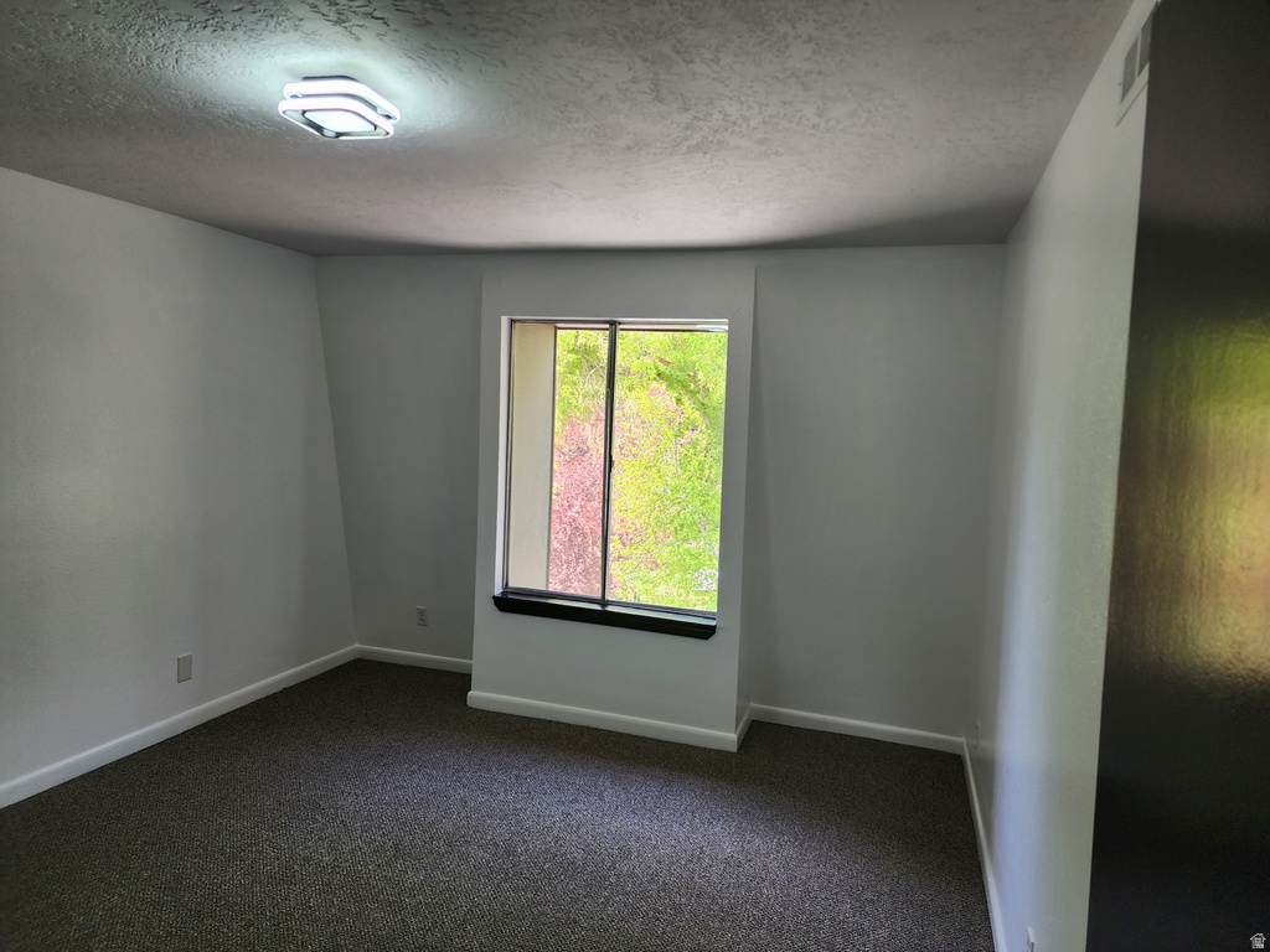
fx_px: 844
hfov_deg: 73.9
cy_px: 476
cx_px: 635
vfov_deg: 58.9
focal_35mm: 23
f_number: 1.8
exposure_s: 1/180
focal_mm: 6.4
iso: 80
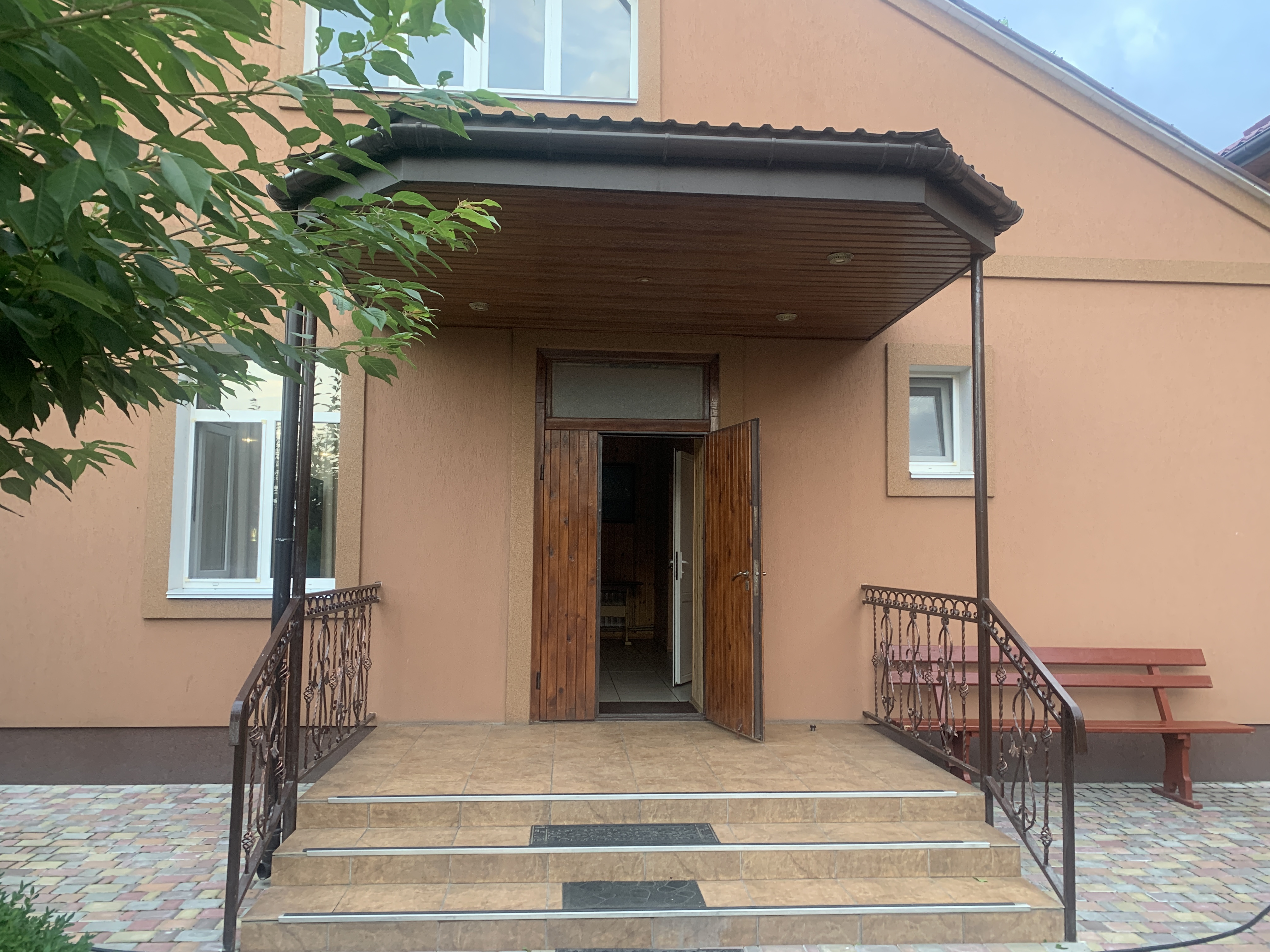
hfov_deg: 67.3
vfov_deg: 53.1
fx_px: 954
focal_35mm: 26
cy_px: 476
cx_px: 635
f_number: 1.8
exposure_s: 1/60
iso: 100
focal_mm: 4.25
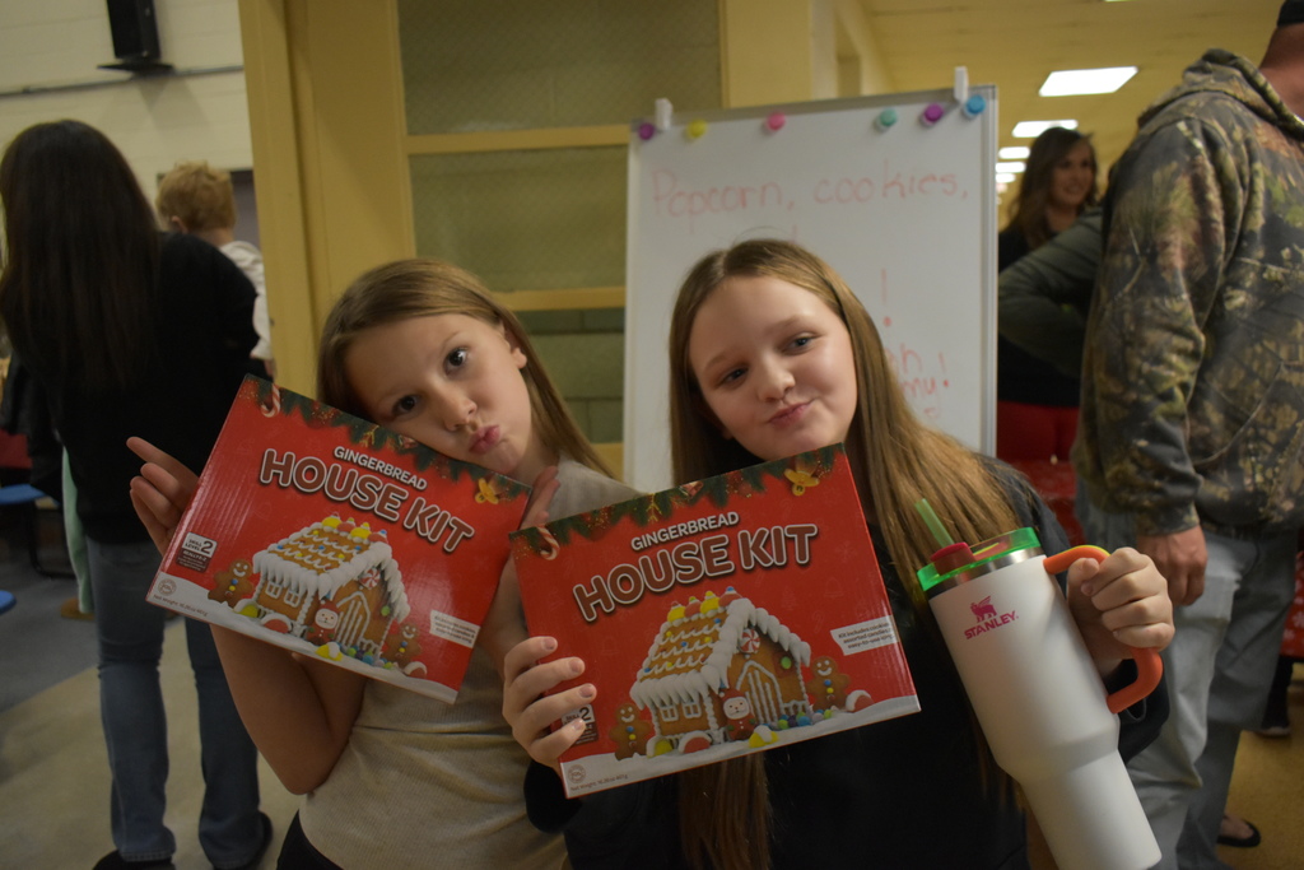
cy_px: 435
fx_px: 1087
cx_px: 652
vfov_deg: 43.6
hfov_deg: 61.9
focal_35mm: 30
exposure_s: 1/125
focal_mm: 20
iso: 2200
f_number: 3.8
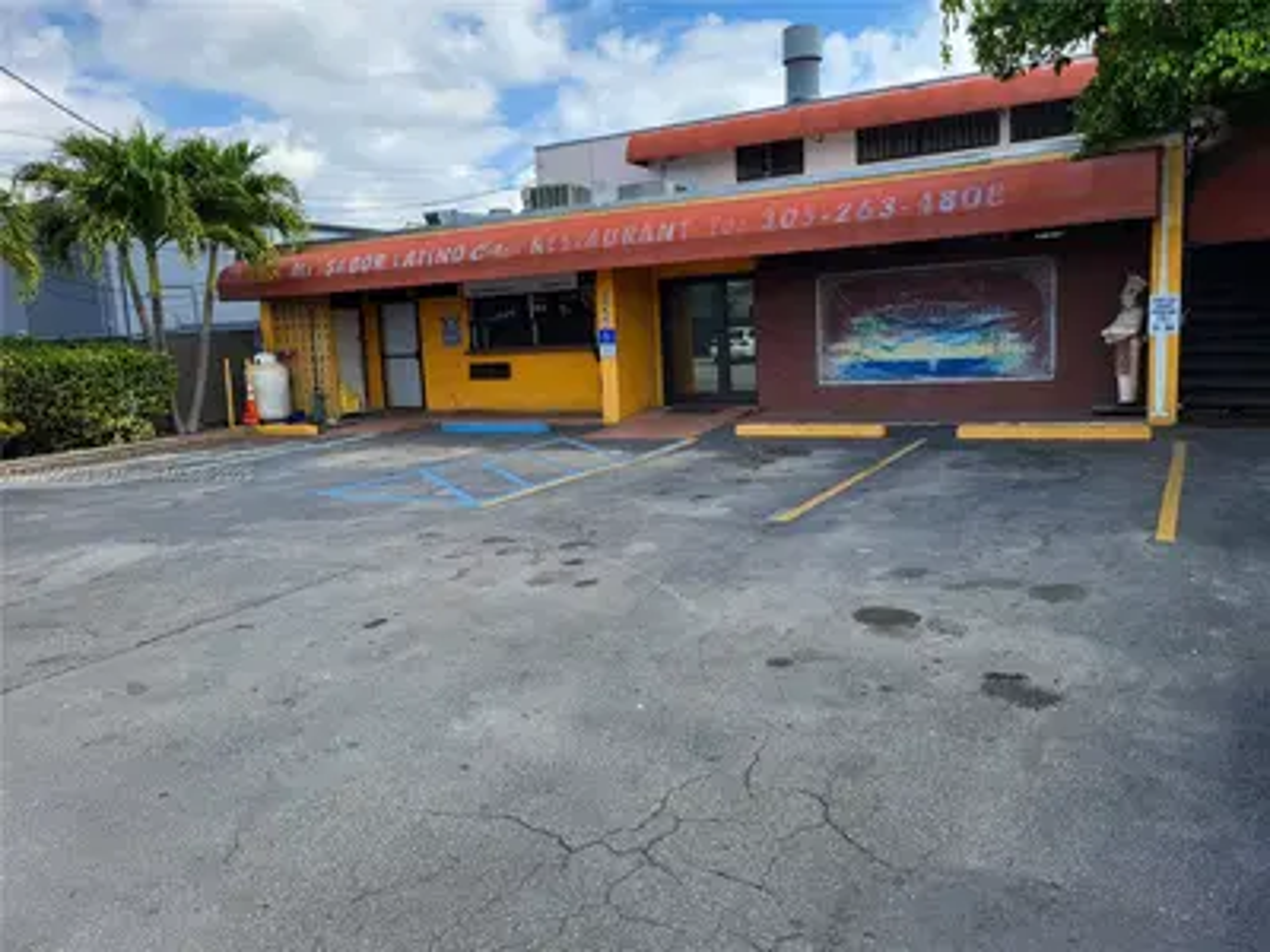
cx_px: 635
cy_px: 476
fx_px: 954
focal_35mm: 26
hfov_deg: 67.3
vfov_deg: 53.1
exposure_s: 1/1641
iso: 40
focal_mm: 5.4
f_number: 1.8
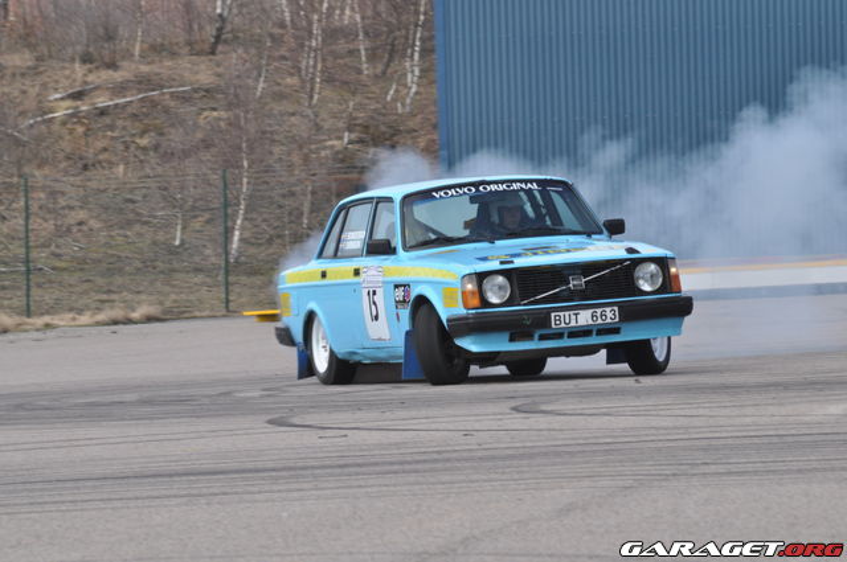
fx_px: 10574
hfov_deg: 4.6
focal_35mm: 450
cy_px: 281
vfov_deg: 3.0
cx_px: 424
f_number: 16
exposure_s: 1/125
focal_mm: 300
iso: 320
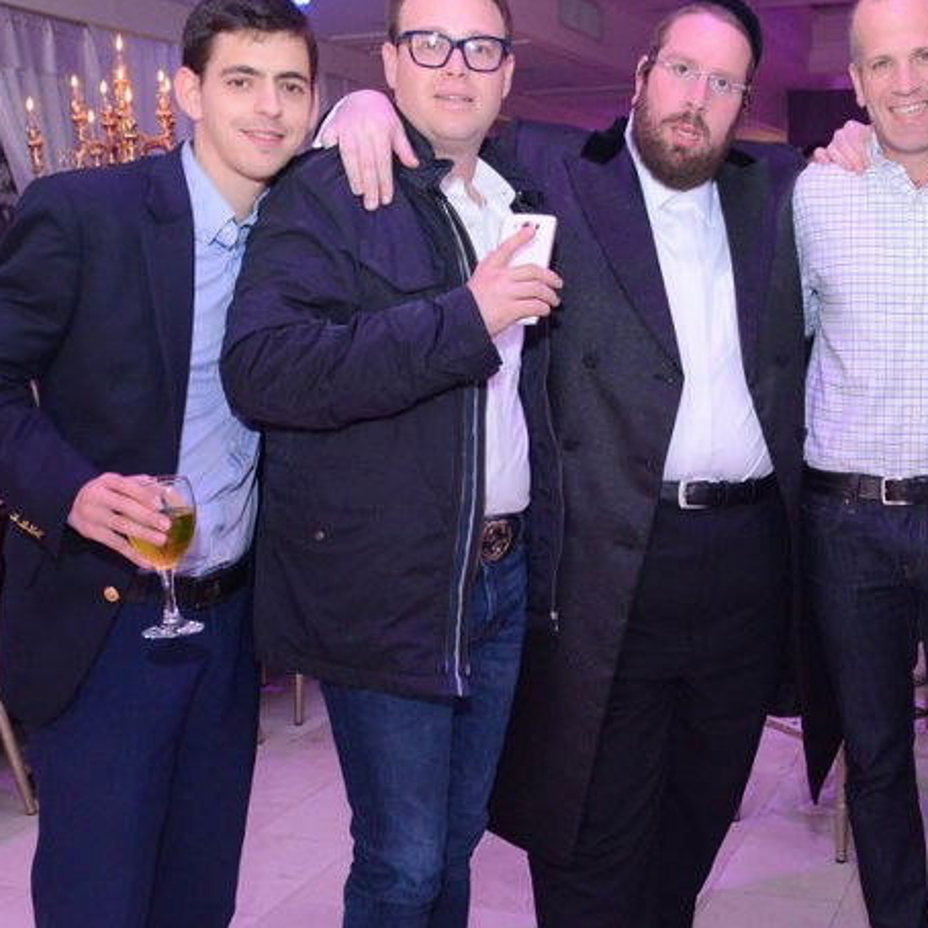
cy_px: 500
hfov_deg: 35.6
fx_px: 1395
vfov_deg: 36.8
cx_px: 744
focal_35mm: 46
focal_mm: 24
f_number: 5.6
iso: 4000
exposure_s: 1/100
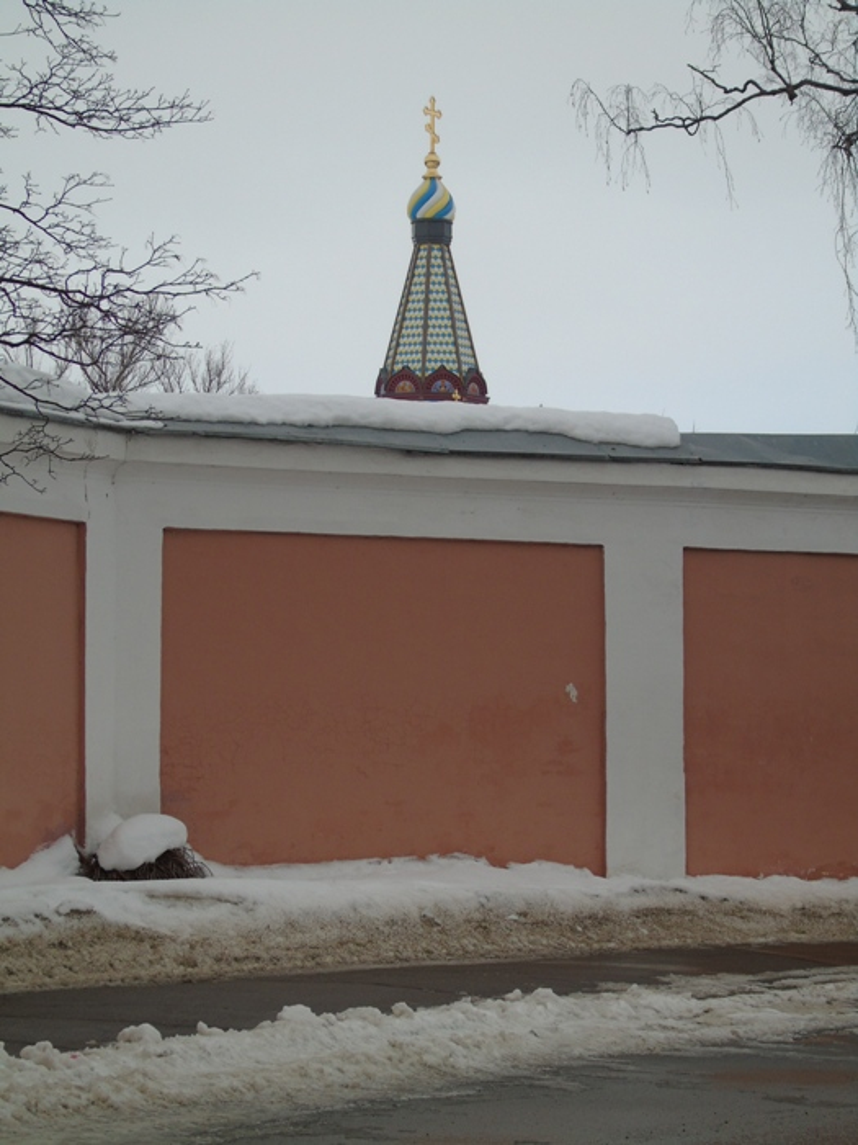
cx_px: 429
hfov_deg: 13.7
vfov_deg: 18.2
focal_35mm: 108
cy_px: 572
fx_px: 3569
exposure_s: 1/250
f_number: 4.4
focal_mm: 19
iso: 80
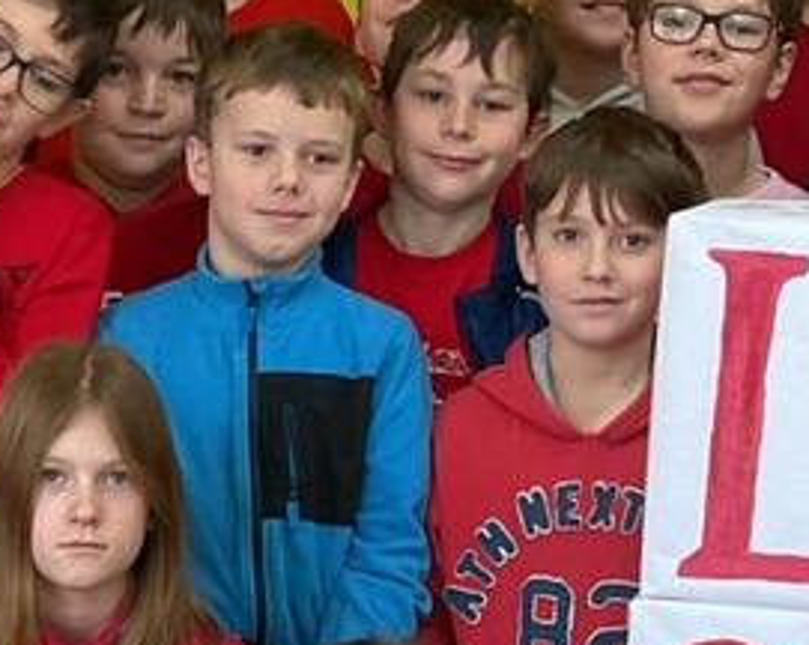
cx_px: 185
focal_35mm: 140
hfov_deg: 13.7
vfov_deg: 10.8
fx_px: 3347
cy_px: 827
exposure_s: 1/50
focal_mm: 3
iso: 64
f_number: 1.8
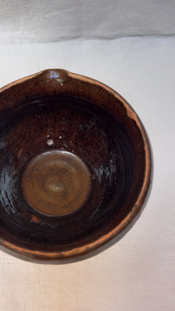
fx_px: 231
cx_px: 58
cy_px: 152
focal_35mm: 28
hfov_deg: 40.9
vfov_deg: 67.9
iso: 125
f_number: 2
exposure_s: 1/50
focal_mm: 4.6
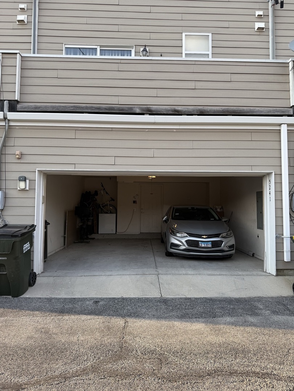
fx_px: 272
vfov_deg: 71.6
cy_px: 196
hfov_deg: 56.8
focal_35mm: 24
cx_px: 147
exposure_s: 1/654
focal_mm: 6.76
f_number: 1.78
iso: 80
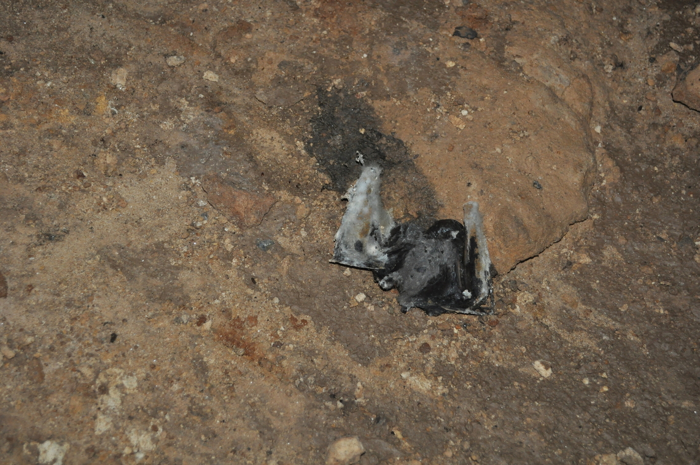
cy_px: 232
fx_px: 1049
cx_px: 350
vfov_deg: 25.0
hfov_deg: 36.9
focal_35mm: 54
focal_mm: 36
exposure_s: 1/60
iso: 800
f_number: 5
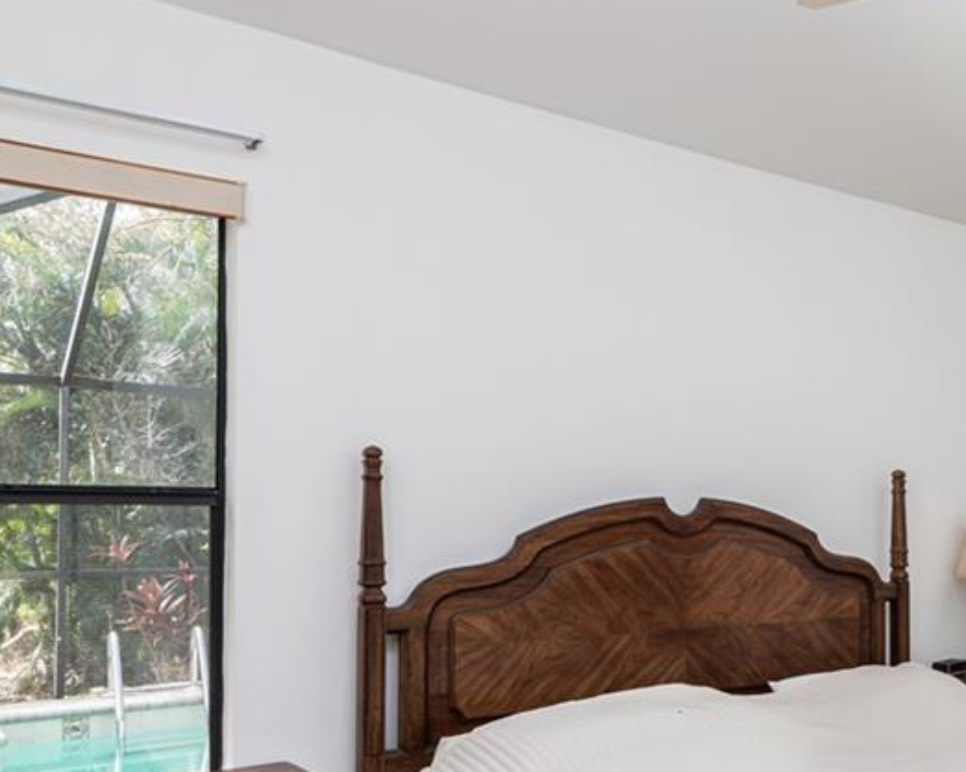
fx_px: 1026
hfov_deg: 46.7
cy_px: 491
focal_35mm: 36
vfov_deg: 40.9
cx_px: 820
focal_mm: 13
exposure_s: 1/15
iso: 200
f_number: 10
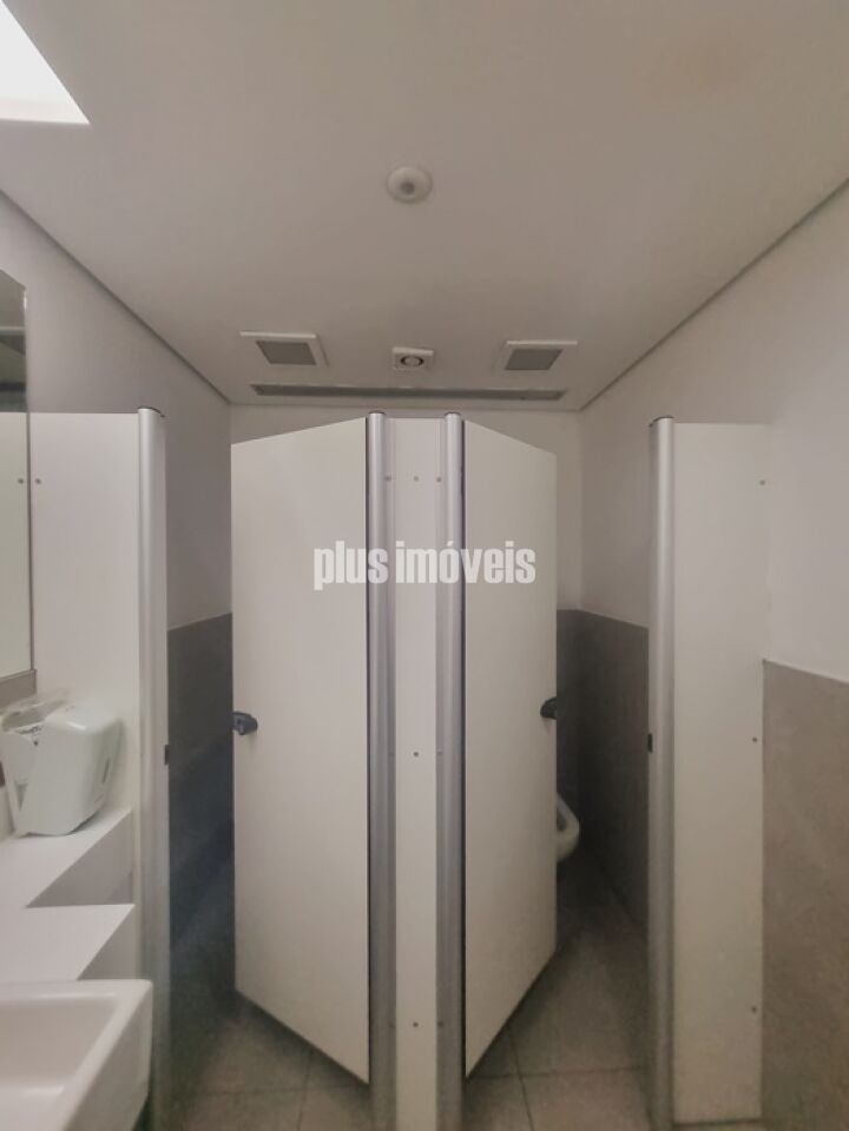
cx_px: 424
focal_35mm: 13
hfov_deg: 89.9
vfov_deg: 106.2
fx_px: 425
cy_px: 566
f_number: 2.2
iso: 320
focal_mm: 1.74
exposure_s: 1/60
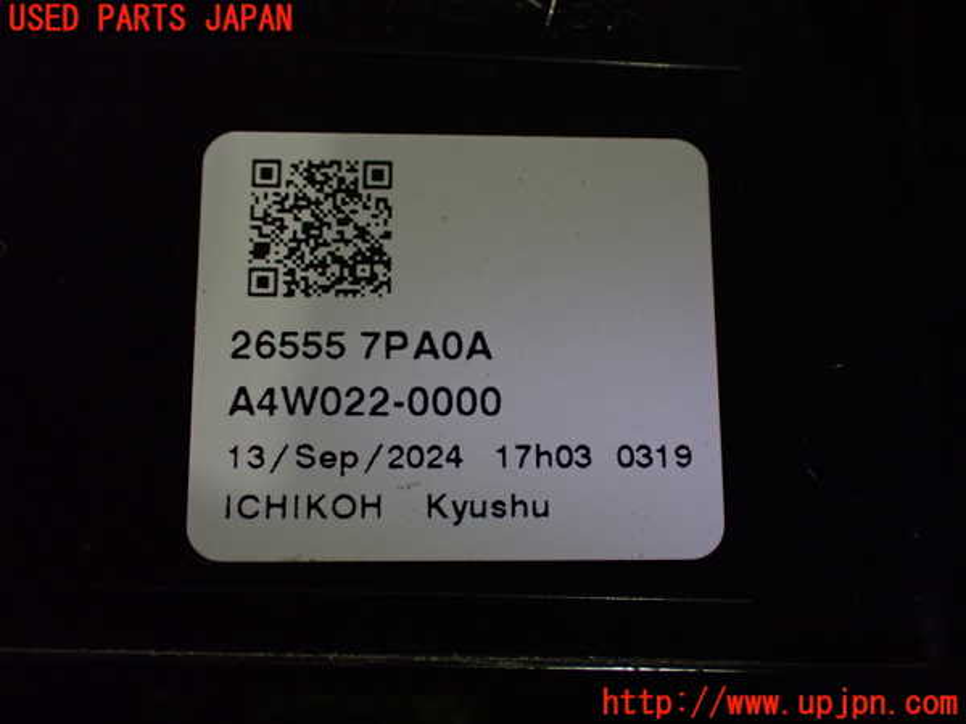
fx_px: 1005
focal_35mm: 36
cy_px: 362
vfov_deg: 39.7
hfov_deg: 51.4
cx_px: 483
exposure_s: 1/125
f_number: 2.5
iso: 800
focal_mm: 6.37
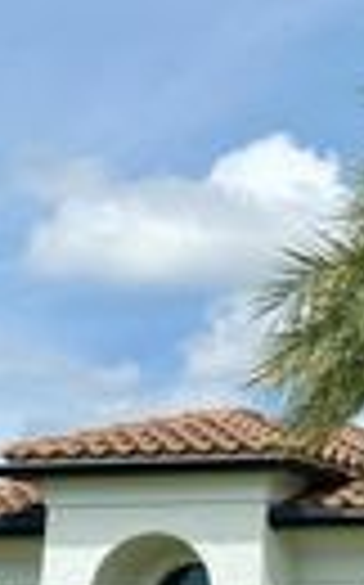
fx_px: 1559
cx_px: 903
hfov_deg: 11.0
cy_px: 479
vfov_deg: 20.9
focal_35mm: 98
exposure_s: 1/7937
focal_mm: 6.76
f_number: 1.78
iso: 80
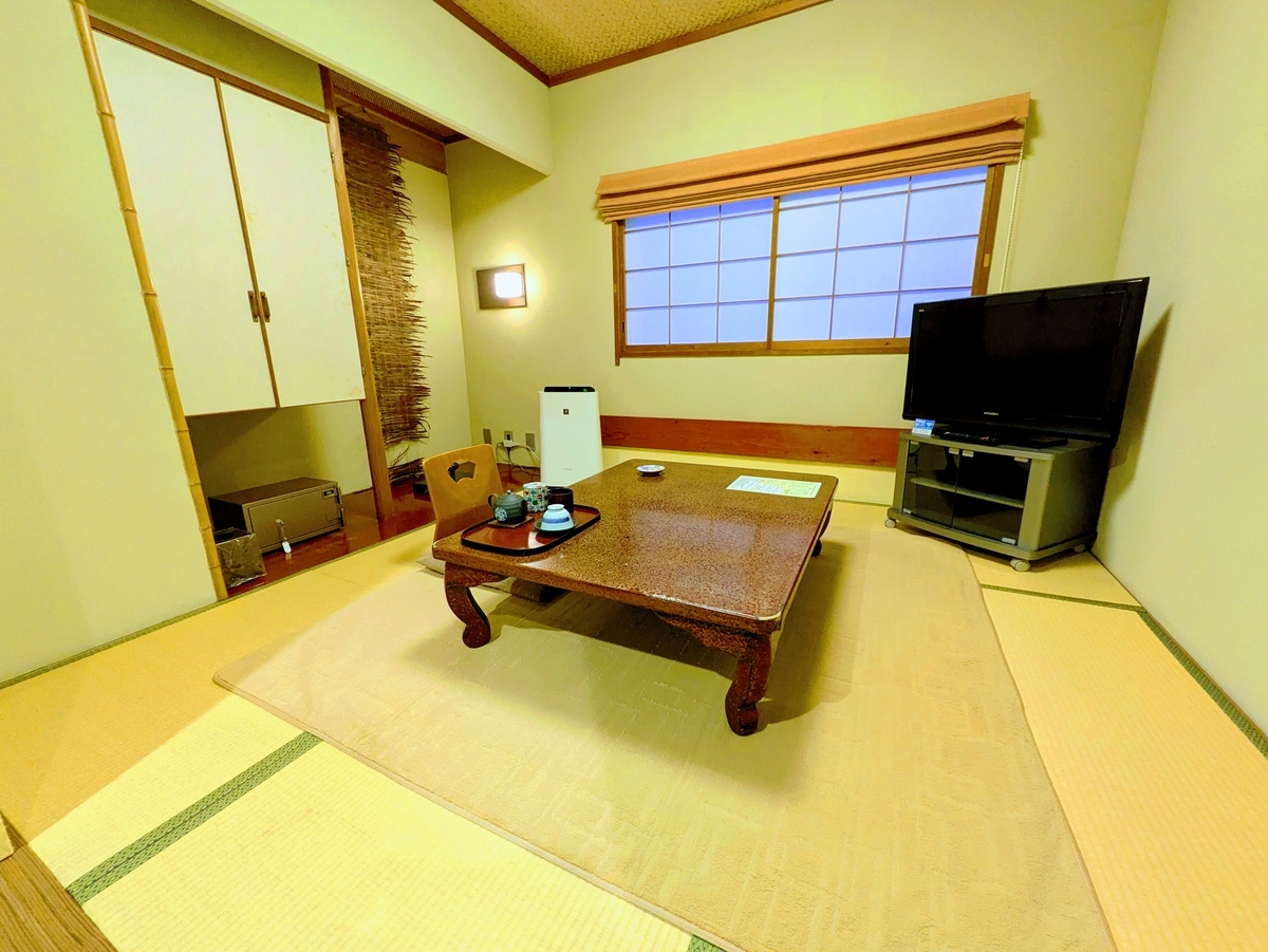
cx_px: 634
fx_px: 513
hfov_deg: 102.0
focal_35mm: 14
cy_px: 476
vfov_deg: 85.7
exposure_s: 1/40
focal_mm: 1.83
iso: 415
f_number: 2.2
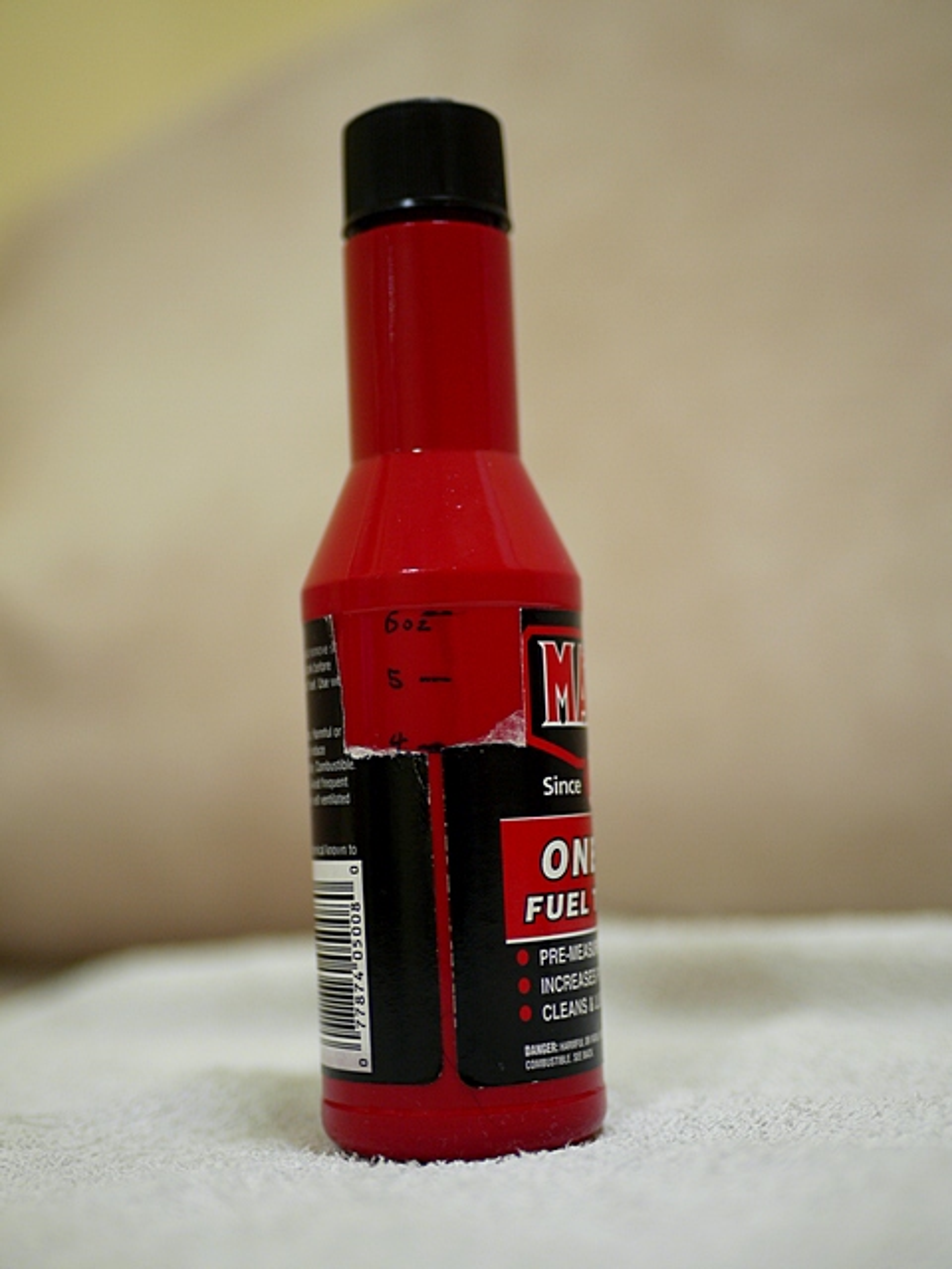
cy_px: 634
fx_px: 1833
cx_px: 476
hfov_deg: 29.1
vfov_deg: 38.2
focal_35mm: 50
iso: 200
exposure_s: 1/25
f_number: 1.4
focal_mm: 25
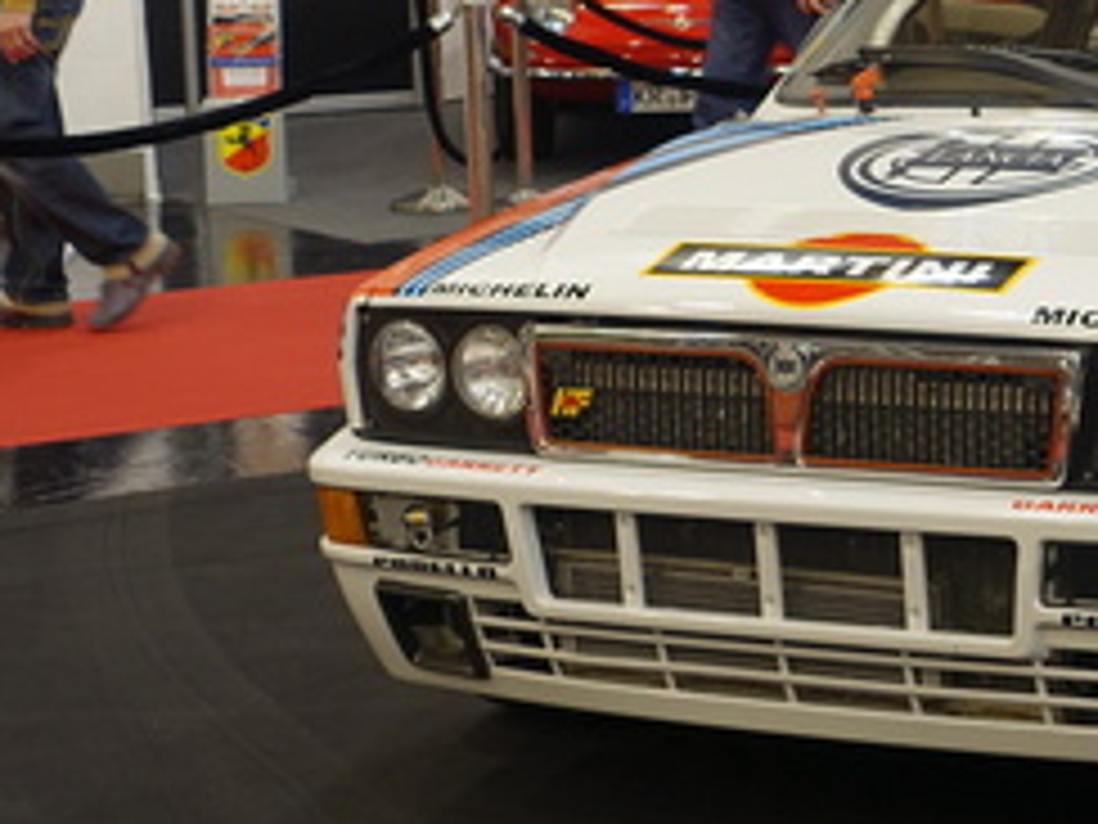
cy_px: 270
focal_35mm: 111
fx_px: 3521
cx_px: 1197
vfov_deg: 13.3
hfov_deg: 17.2
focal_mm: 17.06
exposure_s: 1/50
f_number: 2.8
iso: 160
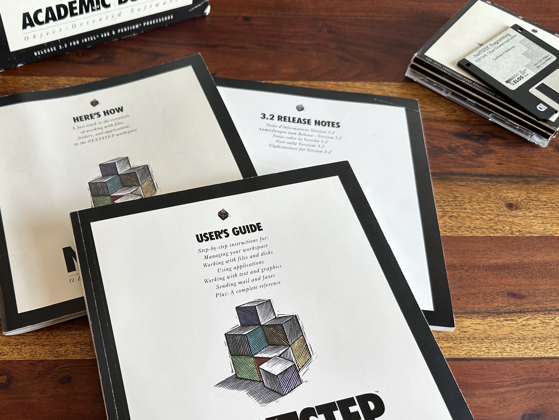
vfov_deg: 41.4
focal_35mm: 34
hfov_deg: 53.1
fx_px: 549
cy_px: 267
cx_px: 196
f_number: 1.78
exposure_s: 1/121
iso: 100
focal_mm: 6.86
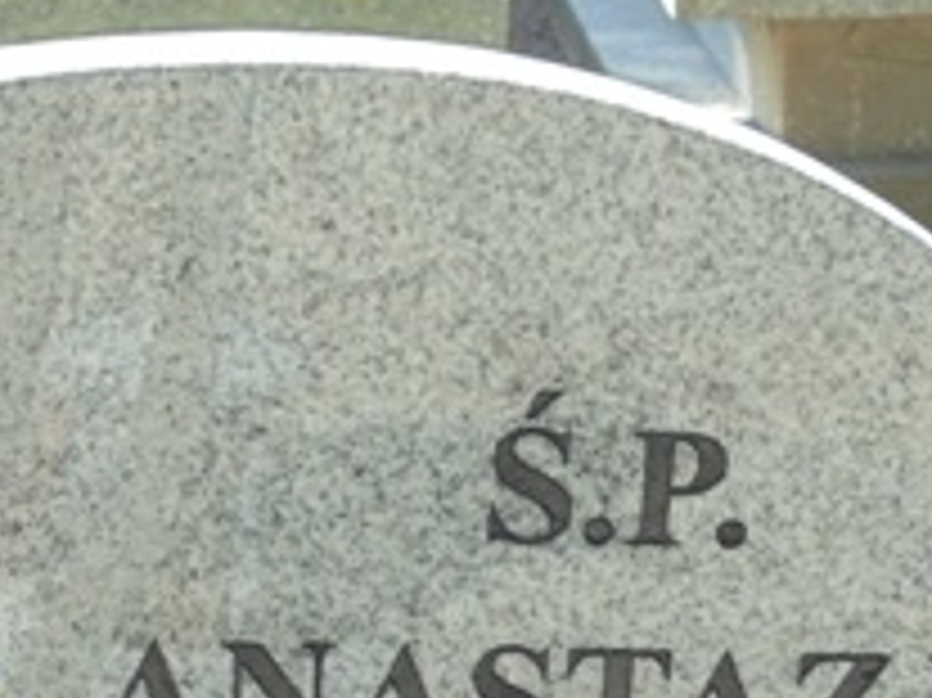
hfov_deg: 11.4
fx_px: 4655
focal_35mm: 173
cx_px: 99
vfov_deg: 8.5
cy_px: 914
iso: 100
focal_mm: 10.1
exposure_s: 1/100
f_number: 5.2
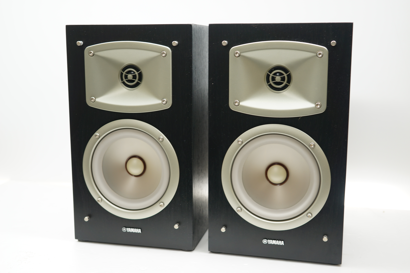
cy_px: 136
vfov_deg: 29.8
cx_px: 205
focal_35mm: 45
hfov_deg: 43.6
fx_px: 512
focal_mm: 30
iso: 100
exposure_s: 1/50
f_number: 2.8
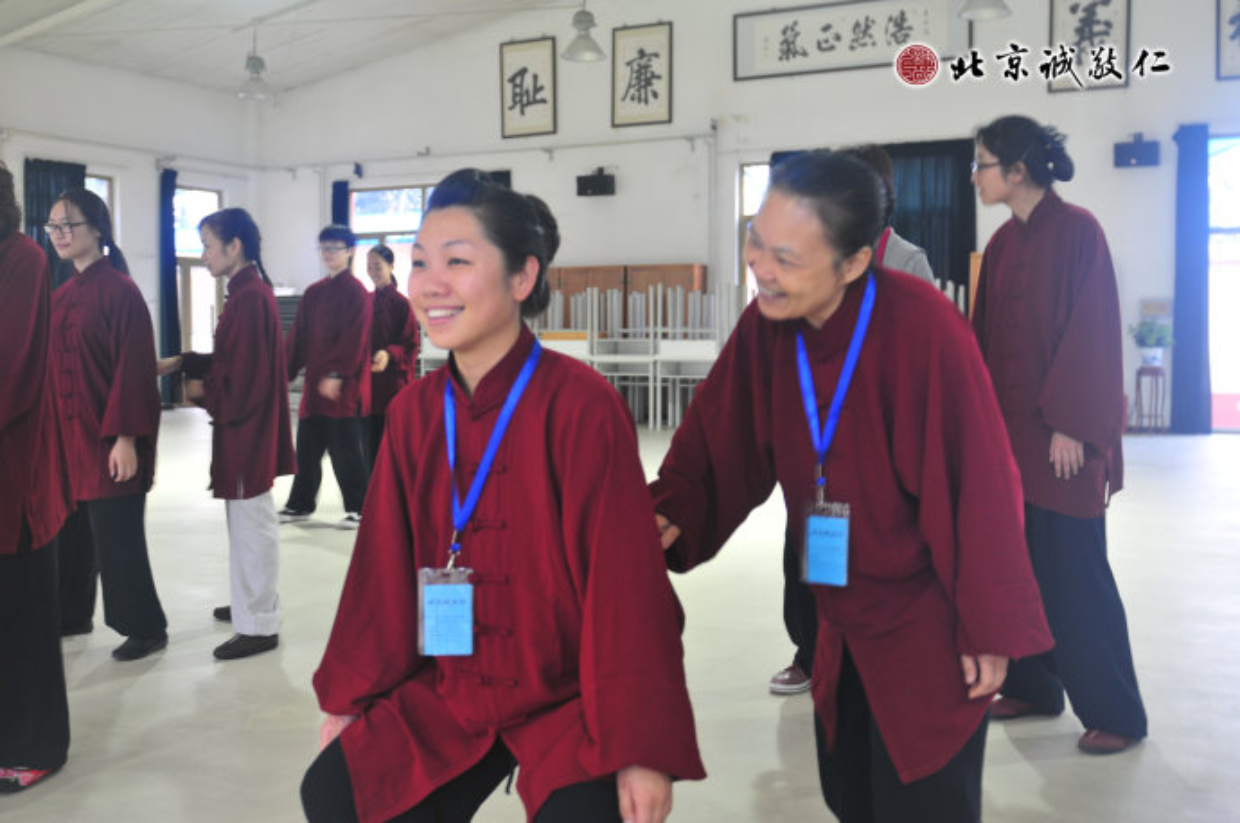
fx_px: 1238
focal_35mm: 36
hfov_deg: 53.2
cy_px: 412
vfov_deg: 36.8
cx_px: 620
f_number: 2.8
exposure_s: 1/6
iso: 200
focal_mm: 24
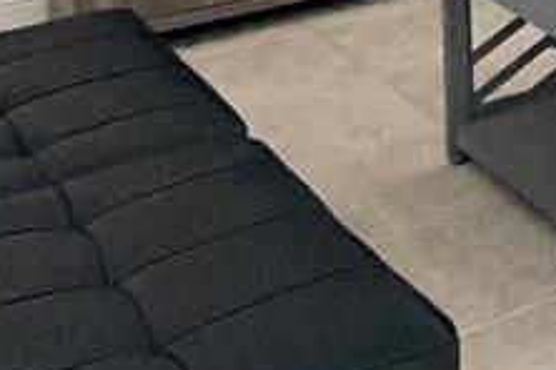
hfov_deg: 14.4
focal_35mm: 105
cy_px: -495
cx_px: 1255
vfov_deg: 11.1
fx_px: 1622
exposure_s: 1/120
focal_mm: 2.22
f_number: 2.2
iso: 320
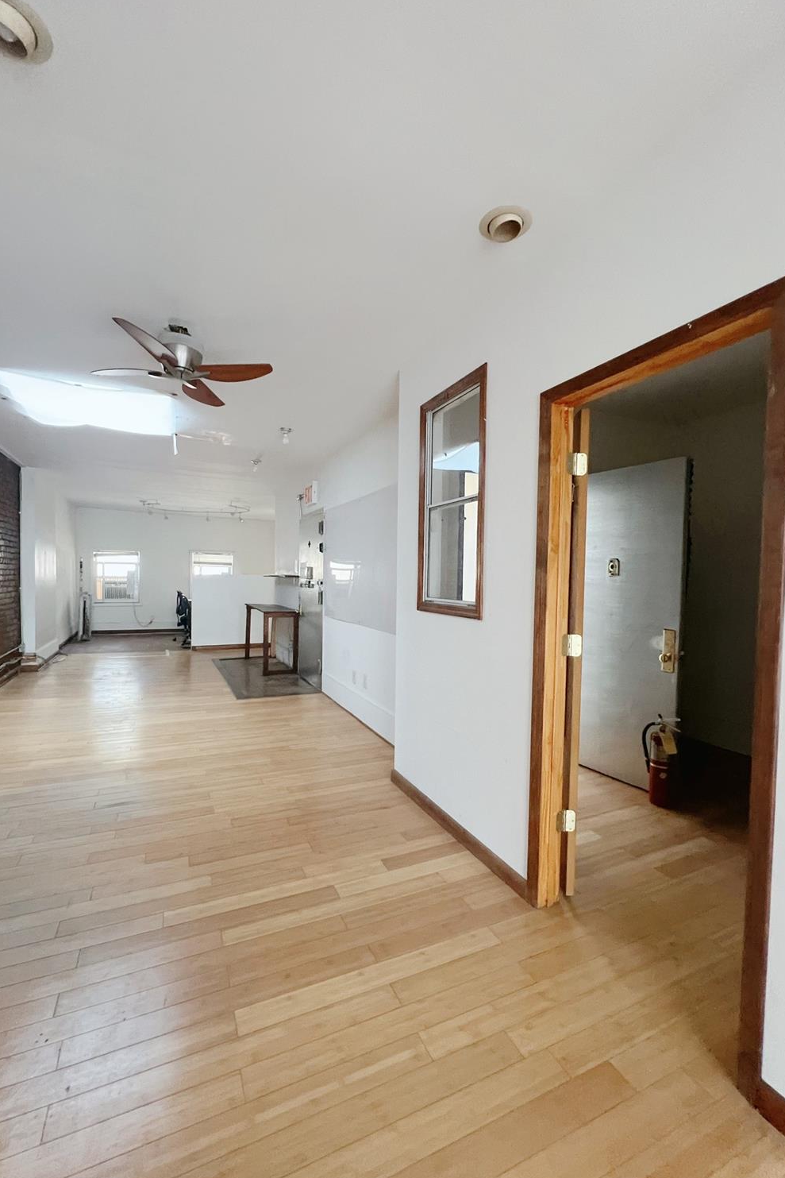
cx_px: 378
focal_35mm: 14
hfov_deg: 81.2
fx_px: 458
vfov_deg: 104.2
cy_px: 593
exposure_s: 1/60
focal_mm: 1.57
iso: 500
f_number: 1.8
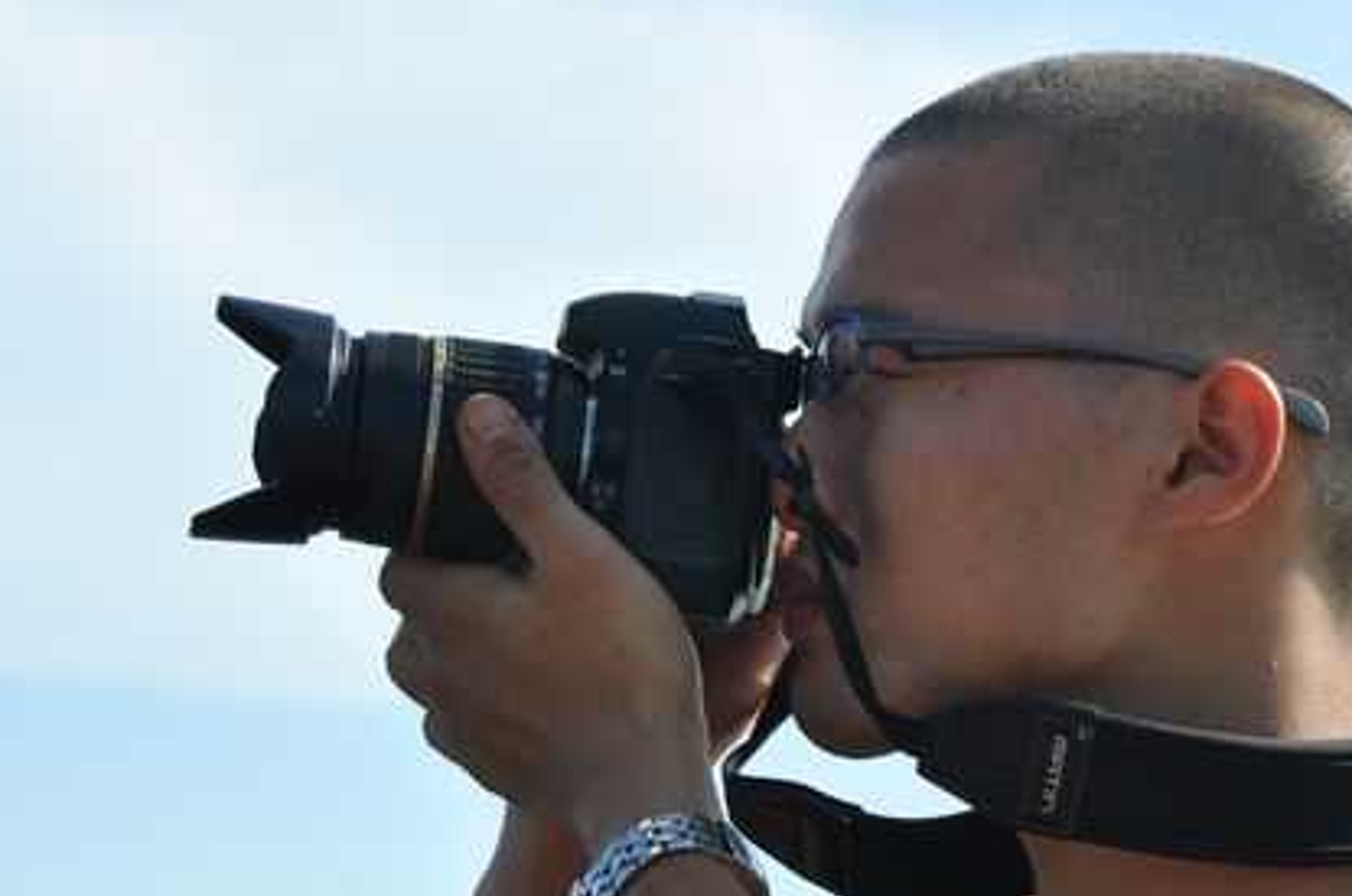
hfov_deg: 10.9
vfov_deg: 7.2
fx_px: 7116
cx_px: 697
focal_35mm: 190
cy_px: 479
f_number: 9
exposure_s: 1/320
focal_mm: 75
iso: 250
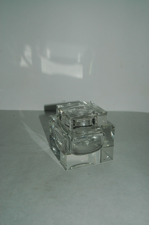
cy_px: 112
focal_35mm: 42
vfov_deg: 46.4
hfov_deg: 31.8
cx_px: 74
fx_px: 261
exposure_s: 1/125
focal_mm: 28
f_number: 7.1
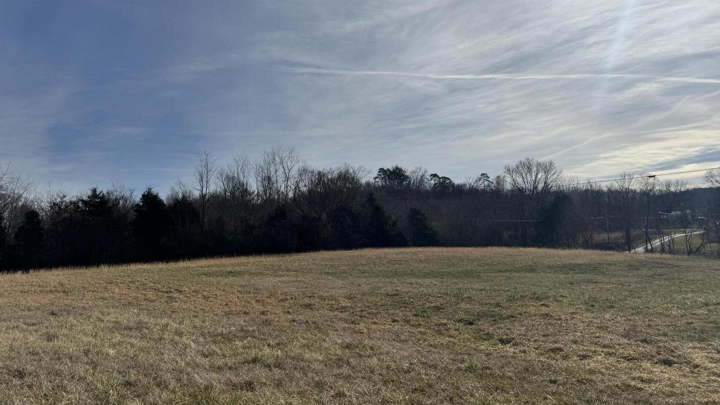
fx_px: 515
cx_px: 368
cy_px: 164
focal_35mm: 27
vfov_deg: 42.7
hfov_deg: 69.9
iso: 64
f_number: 1.78
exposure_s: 1/15152
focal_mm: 6.76
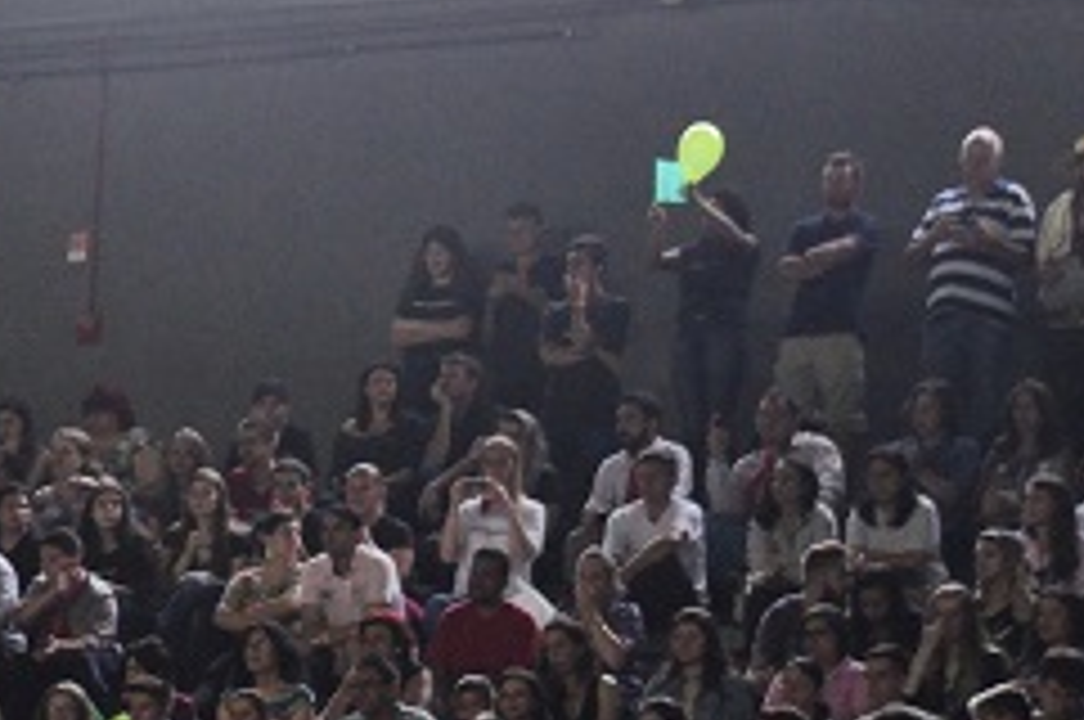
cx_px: -157
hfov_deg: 8.3
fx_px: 7397
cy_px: 788
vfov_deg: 5.6
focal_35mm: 246
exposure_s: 1/125
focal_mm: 66
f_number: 5.3
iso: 2500
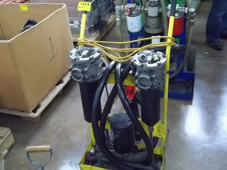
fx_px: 256
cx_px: 114
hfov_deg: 47.9
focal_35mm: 39
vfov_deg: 36.8
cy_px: 85
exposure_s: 1/8
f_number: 3.2
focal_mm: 7.1
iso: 400
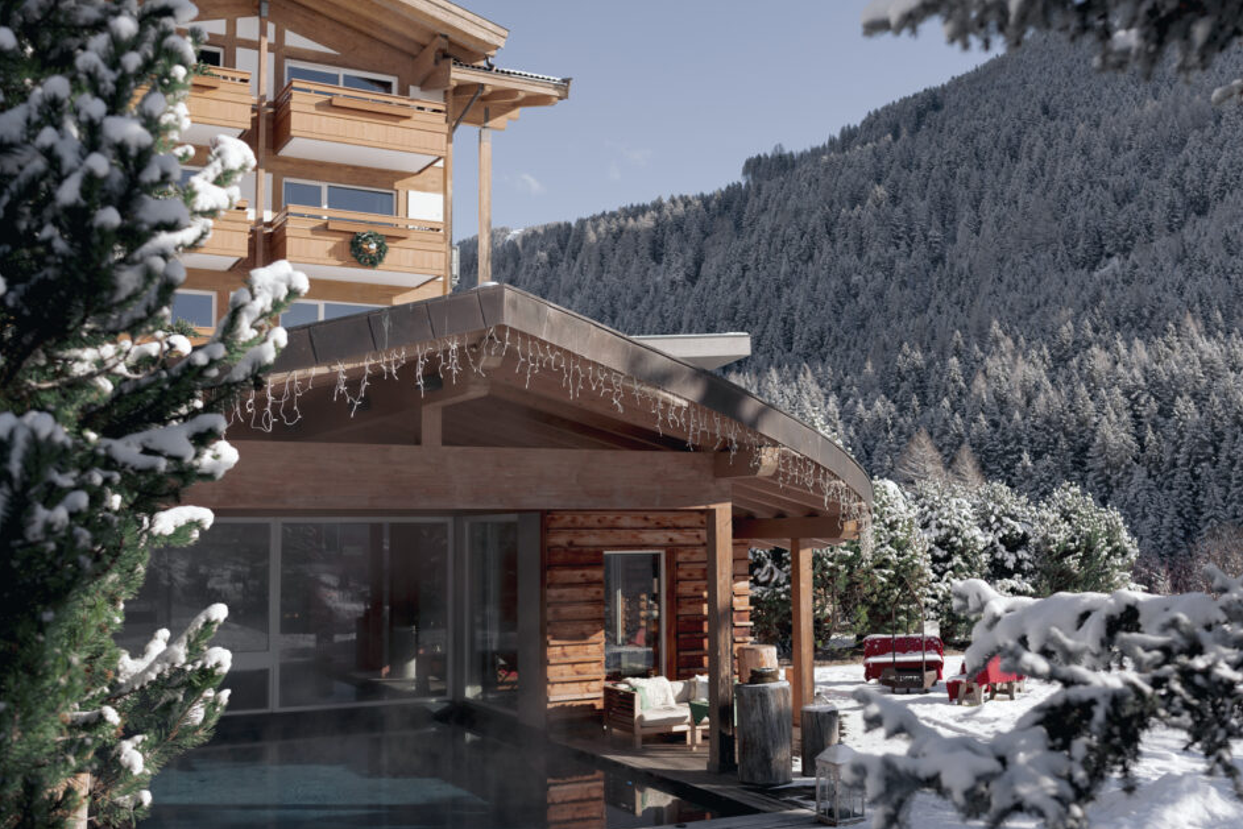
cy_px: 418
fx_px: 1312
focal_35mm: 38
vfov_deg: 35.1
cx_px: 652
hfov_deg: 50.7
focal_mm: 35
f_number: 2.8
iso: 100
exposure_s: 1/1000
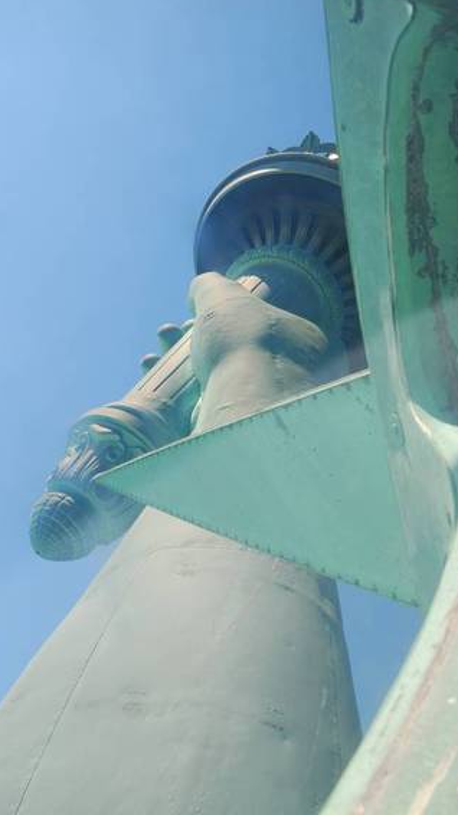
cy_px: 374
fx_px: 756
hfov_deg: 33.6
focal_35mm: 35
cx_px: 264
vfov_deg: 56.6
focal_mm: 18
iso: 100
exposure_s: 1/100
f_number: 8
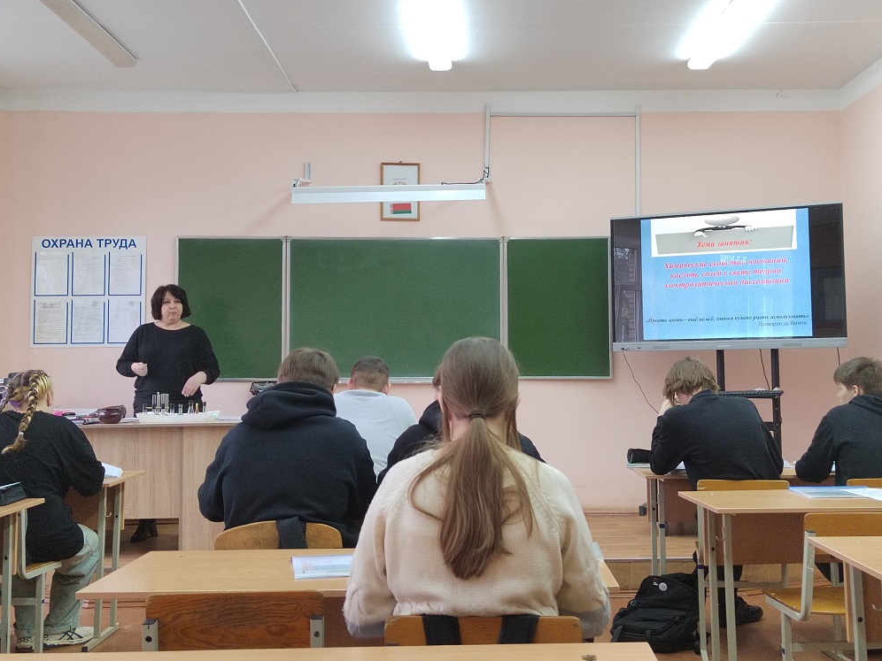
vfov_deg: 35.9
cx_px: 495
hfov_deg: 46.7
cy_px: 305
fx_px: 1019
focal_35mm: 40
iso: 1241
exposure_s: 1/100
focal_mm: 5.52
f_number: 1.9
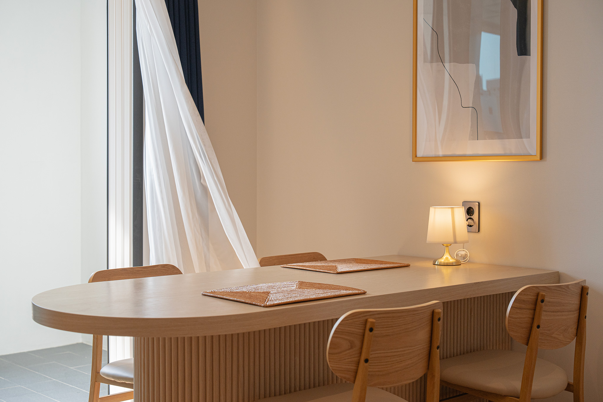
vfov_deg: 25.5
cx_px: 302
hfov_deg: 37.5
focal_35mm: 53
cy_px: 201
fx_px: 888
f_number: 4.5
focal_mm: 53
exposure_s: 1/500
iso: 800
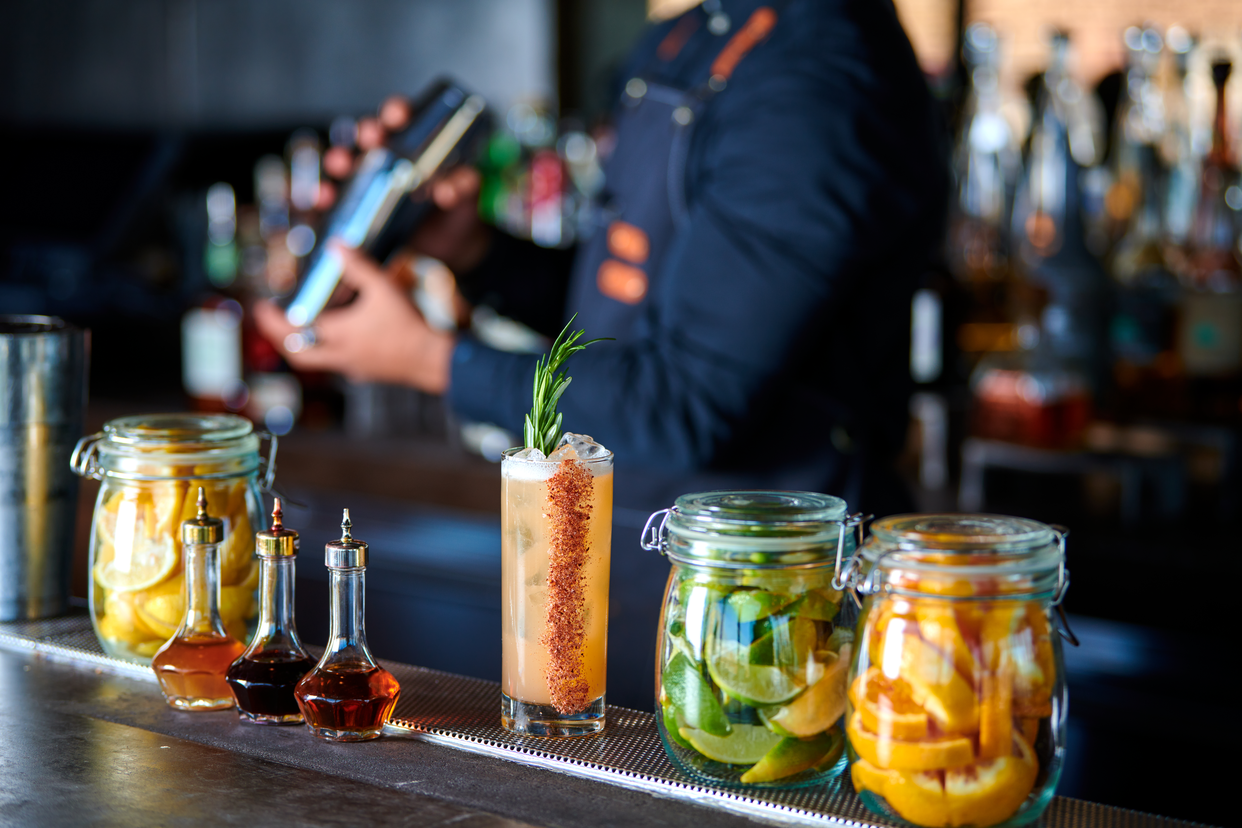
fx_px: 2829
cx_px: 621
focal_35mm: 82
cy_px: 414
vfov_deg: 16.7
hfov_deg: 24.8
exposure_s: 1/200
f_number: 3.2
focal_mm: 82
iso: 100
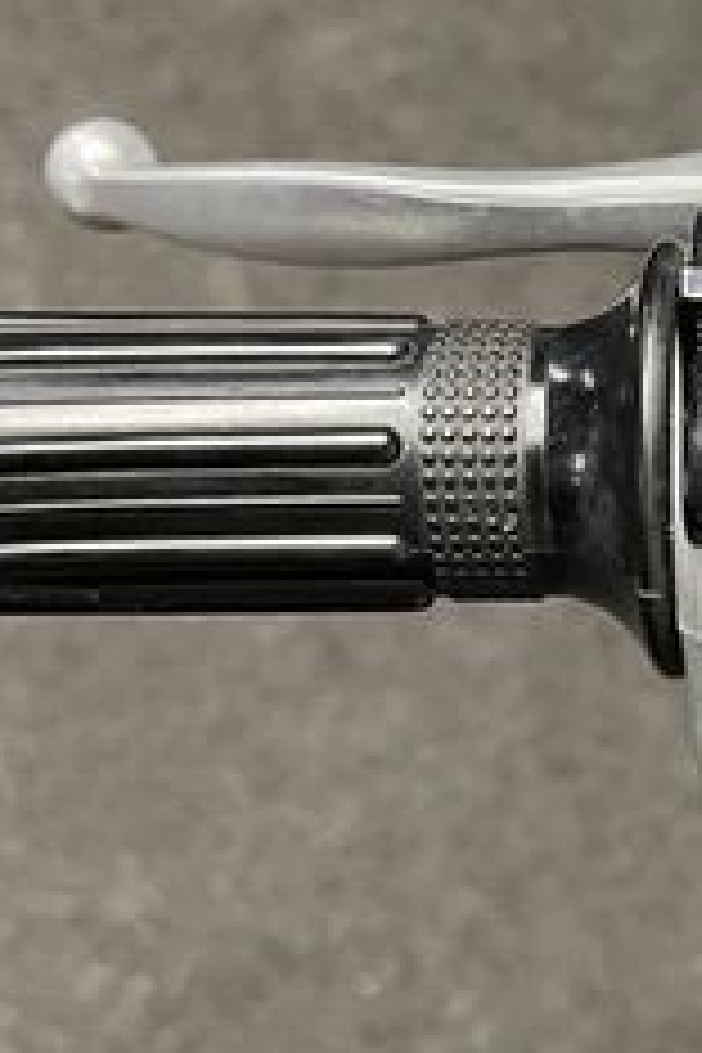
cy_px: 594
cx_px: 1035
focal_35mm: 74
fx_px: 2164
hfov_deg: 16.8
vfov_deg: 27.3
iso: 320
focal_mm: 5.1
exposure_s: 1/50
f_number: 1.6
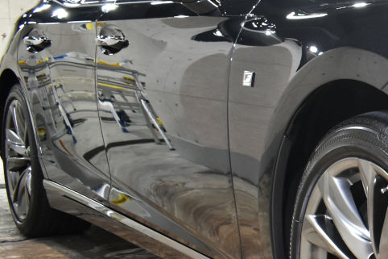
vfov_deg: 16.2
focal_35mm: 84
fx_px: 905
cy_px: 156
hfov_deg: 21.0
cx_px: 559
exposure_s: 1/60
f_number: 4.5
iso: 800
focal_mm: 18
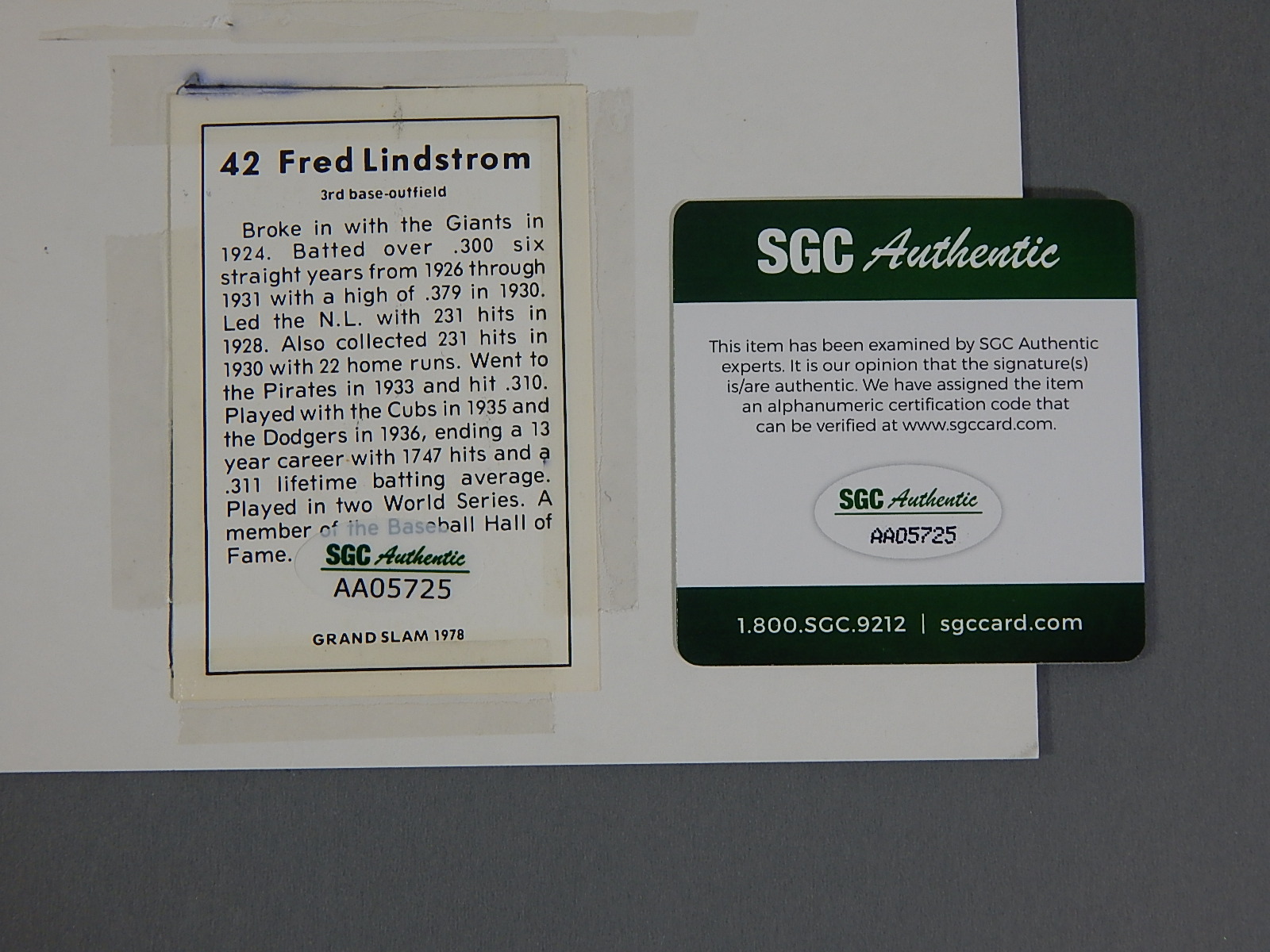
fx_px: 1761
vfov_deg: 30.3
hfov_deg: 39.7
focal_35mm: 48
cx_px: 635
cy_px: 476
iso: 125
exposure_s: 1/40
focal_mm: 8.6
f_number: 3.7
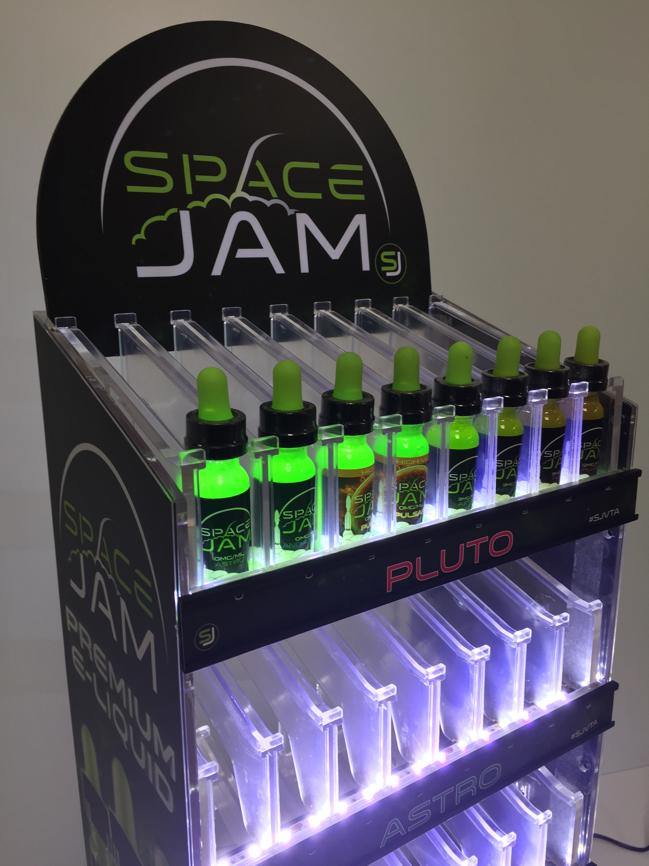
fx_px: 725
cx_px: 324
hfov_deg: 48.2
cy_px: 433
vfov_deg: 61.7
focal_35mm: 29
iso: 32
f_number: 2.2
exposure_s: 1/40
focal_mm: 4.15
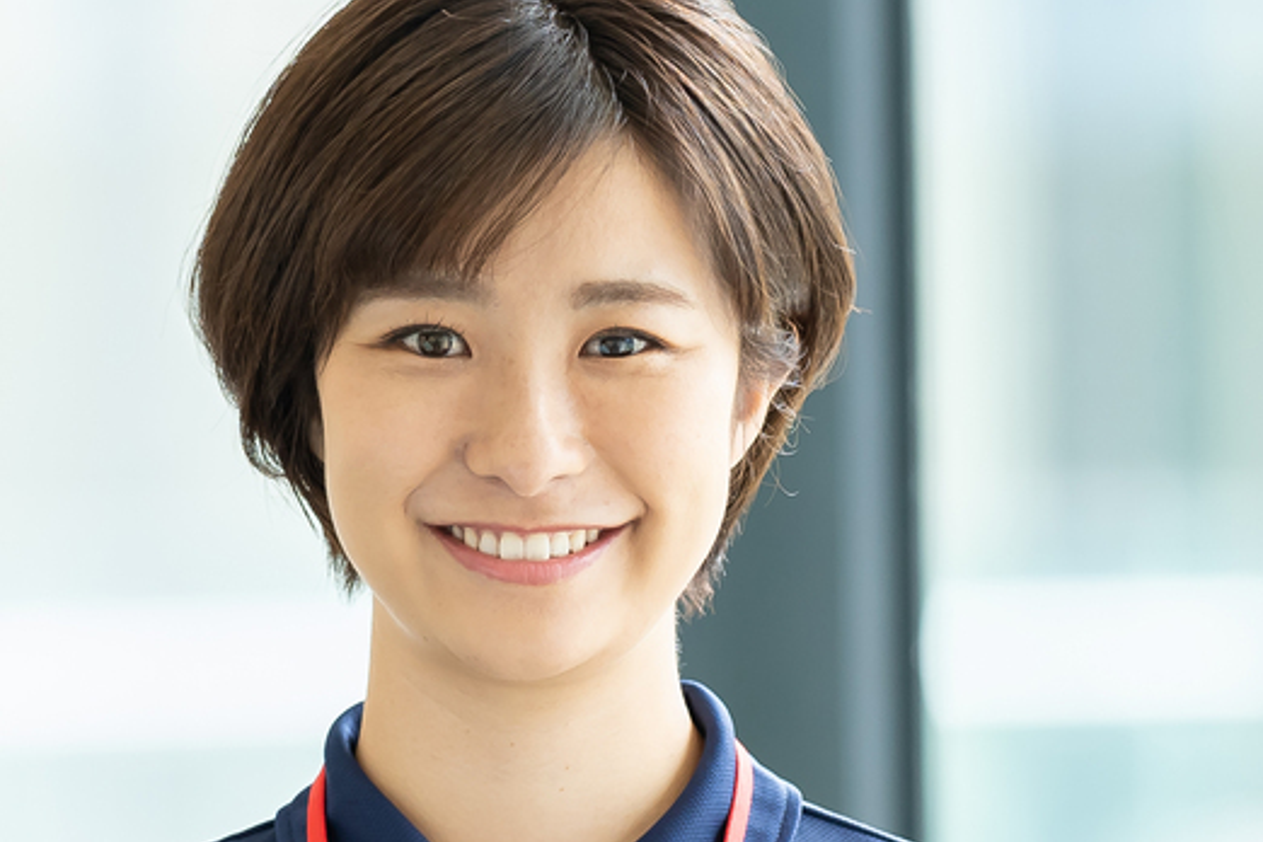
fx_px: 18137
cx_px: 523
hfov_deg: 4.0
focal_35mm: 517
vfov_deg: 2.7
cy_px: 909
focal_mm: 135
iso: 250
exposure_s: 1/125
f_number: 2.2
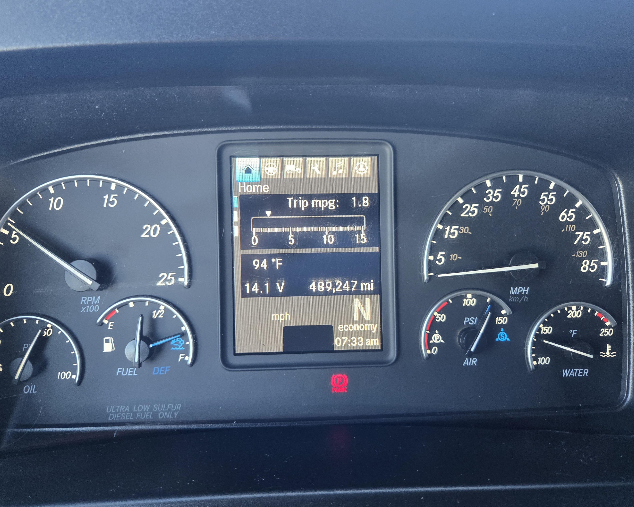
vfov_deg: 58.8
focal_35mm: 24
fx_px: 450
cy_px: 253
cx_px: 318
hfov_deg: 70.3
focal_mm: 5.4
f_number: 1.8
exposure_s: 1/120
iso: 320
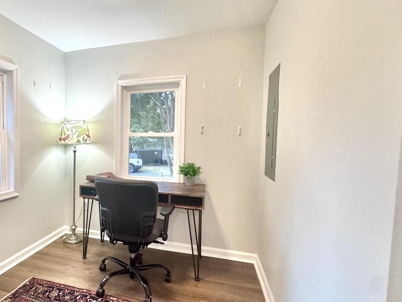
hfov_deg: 75.5
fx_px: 244
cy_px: 155
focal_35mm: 21
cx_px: 122
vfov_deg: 63.4
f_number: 2.2
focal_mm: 2.22
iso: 200
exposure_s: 1/120
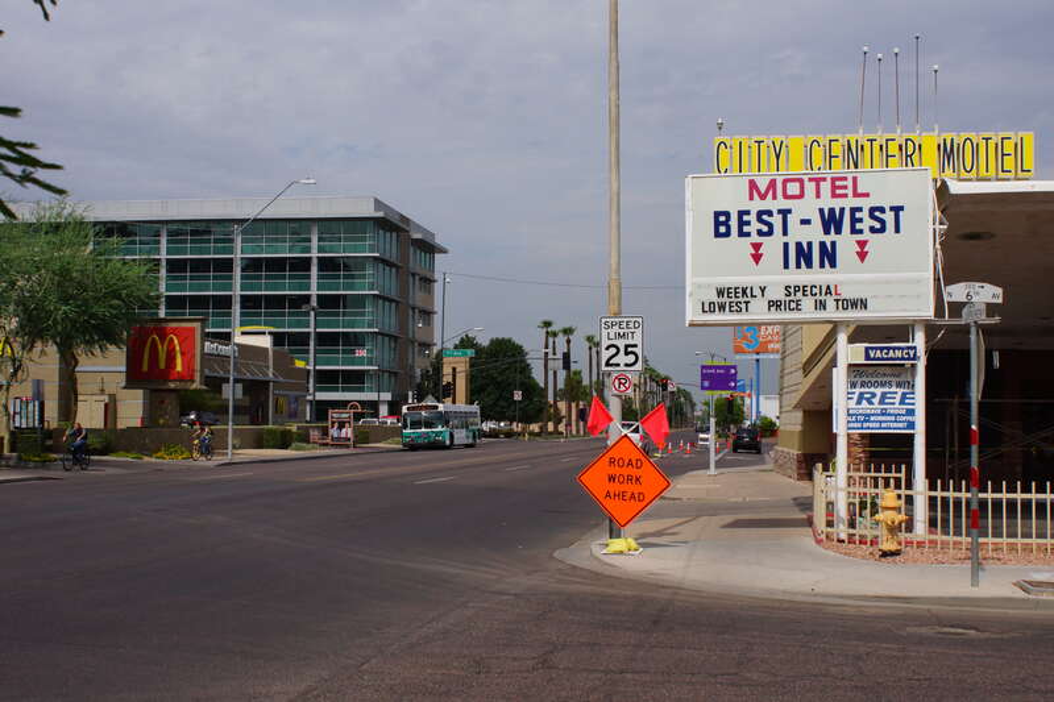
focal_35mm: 45
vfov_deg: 29.9
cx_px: 527
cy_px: 351
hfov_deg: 43.6
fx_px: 1317
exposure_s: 1/1600
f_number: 10
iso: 400
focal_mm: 30
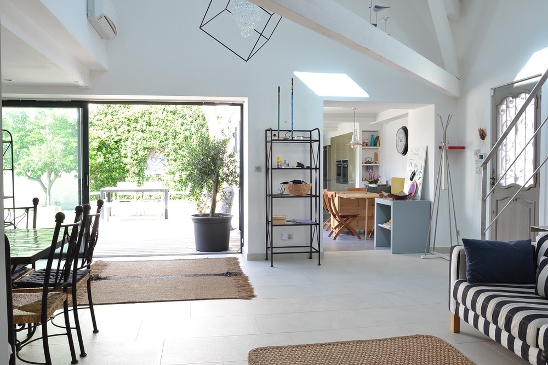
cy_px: 182
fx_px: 411
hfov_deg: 67.4
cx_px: 274
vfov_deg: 47.9
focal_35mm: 27
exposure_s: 1/8
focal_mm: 18
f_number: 10
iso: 200
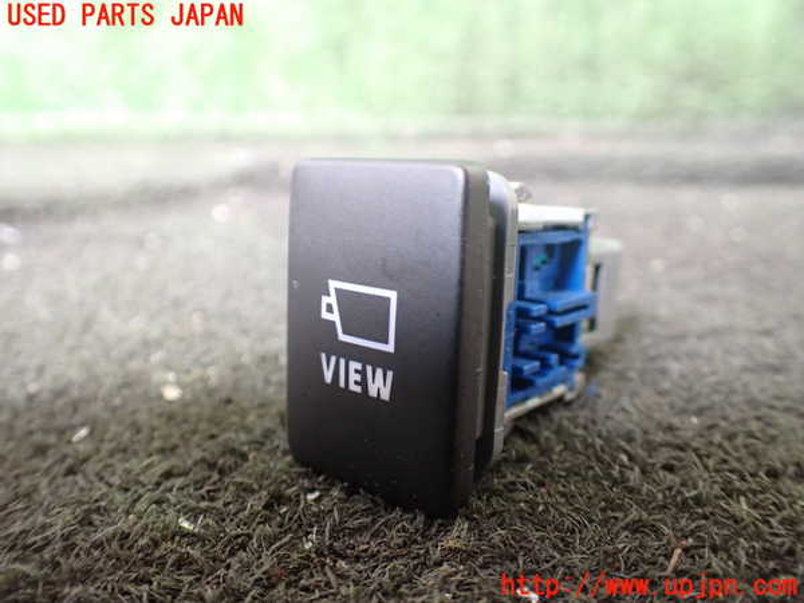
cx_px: 402
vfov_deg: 46.8
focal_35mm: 30
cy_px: 302
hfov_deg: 60.0
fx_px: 697
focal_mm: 5.4
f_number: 2.3
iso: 800
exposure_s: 1/80
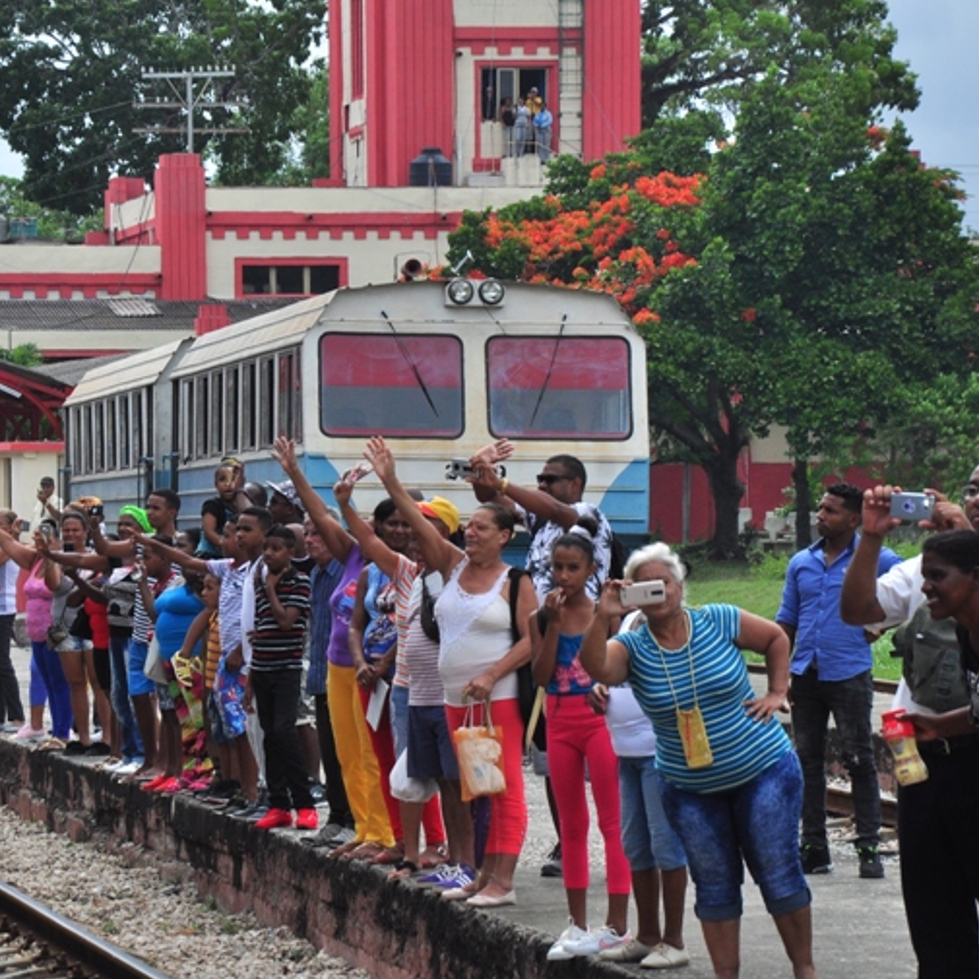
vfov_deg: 9.8
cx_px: 291
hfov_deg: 9.8
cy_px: 489
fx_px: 5695
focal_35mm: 178
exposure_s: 1/1250
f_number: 9
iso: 400
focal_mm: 92
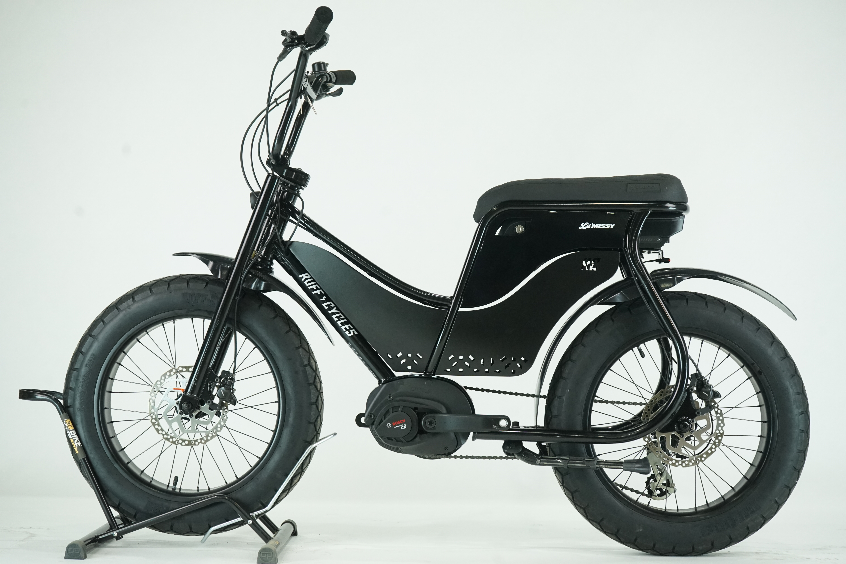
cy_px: 282
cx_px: 423
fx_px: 1363
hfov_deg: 34.5
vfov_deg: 23.4
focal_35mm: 58
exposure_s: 1/200
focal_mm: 58
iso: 2500
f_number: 7.1
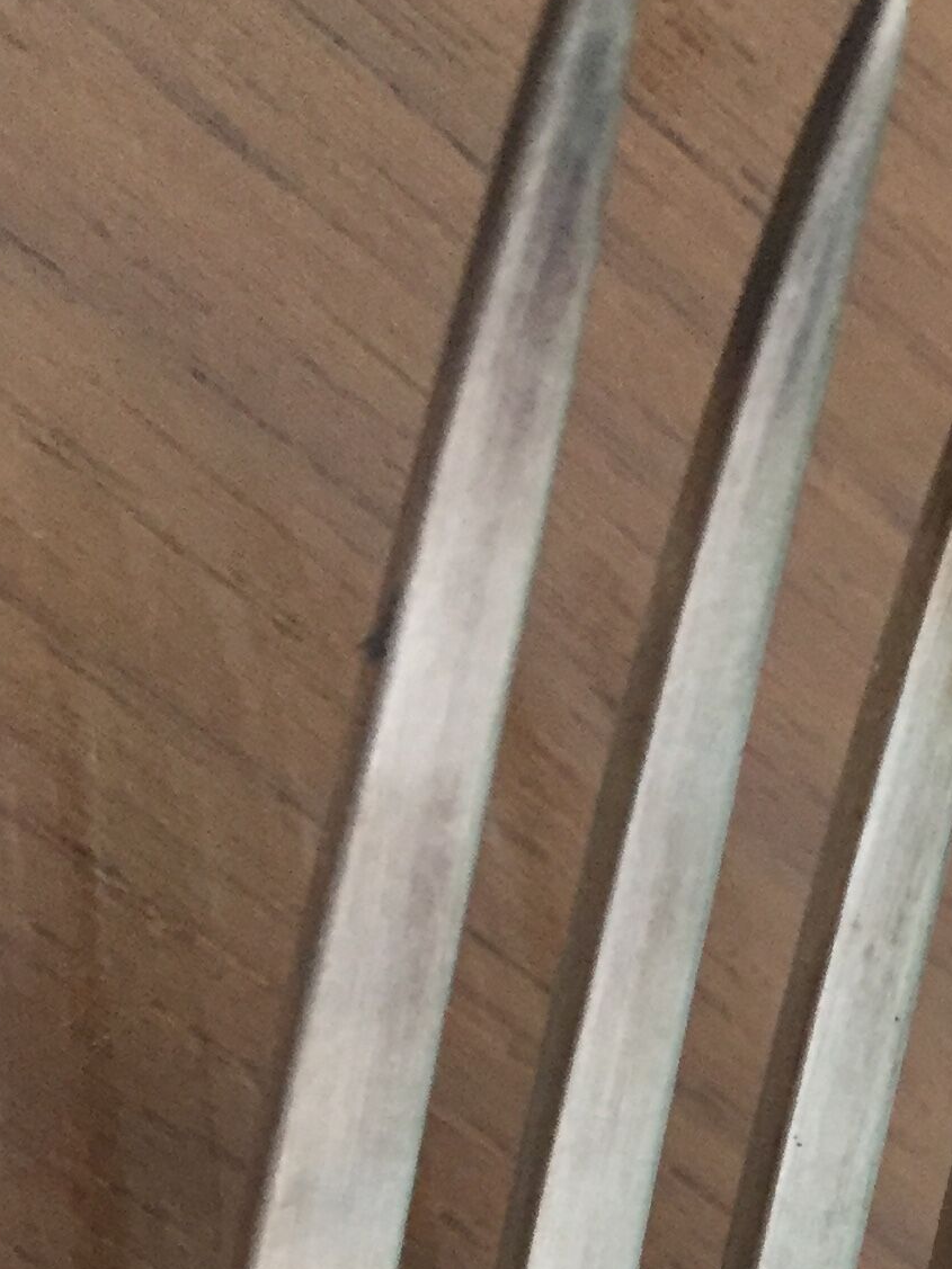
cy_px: 1625
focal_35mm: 84
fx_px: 3081
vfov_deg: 21.2
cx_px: 1199
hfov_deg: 16.7
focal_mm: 4.15
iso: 200
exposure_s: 1/33
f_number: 2.2
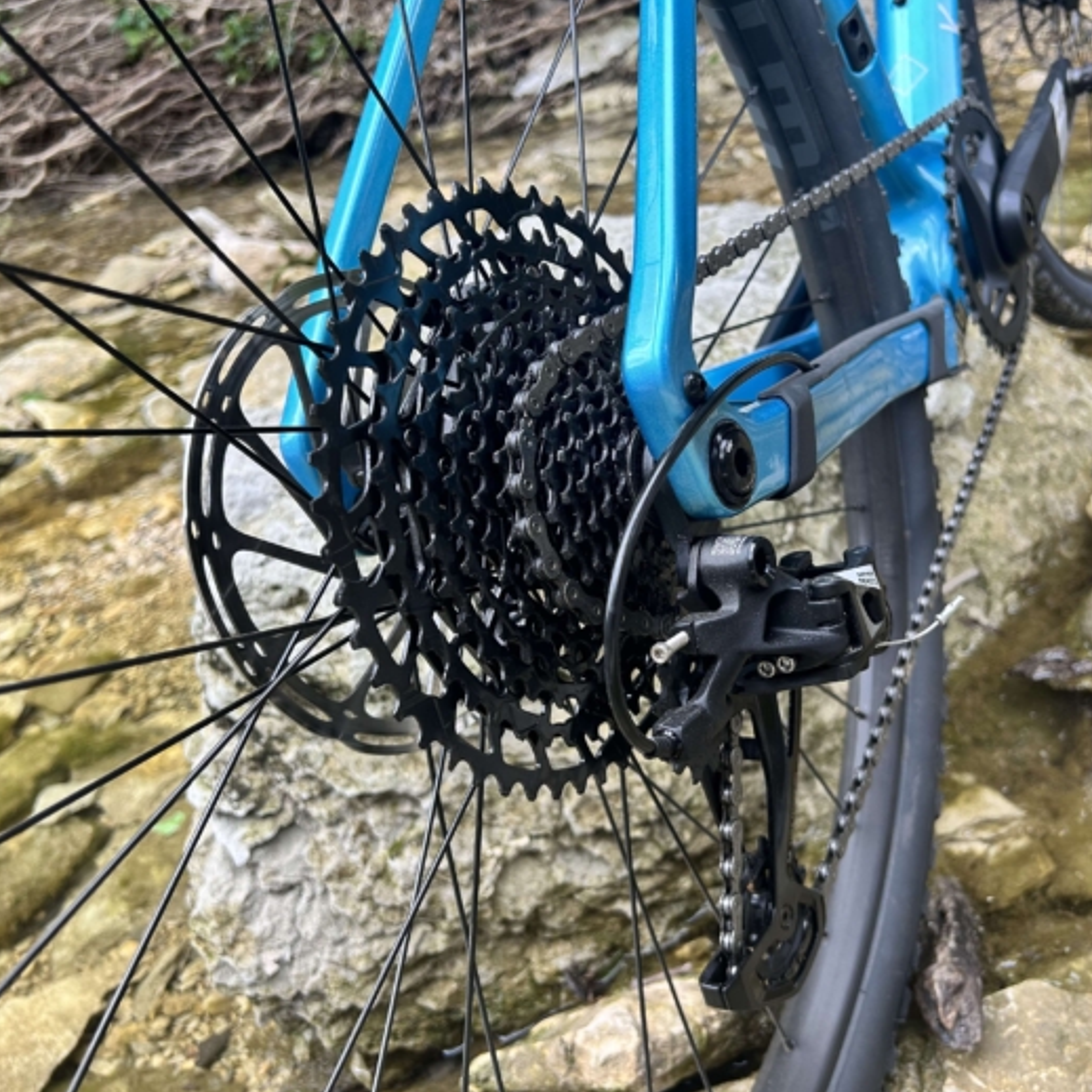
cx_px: 608
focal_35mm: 31
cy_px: 548
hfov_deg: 52.4
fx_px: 1106
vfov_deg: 52.5
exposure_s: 1/345
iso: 50
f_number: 1.5
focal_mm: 5.7
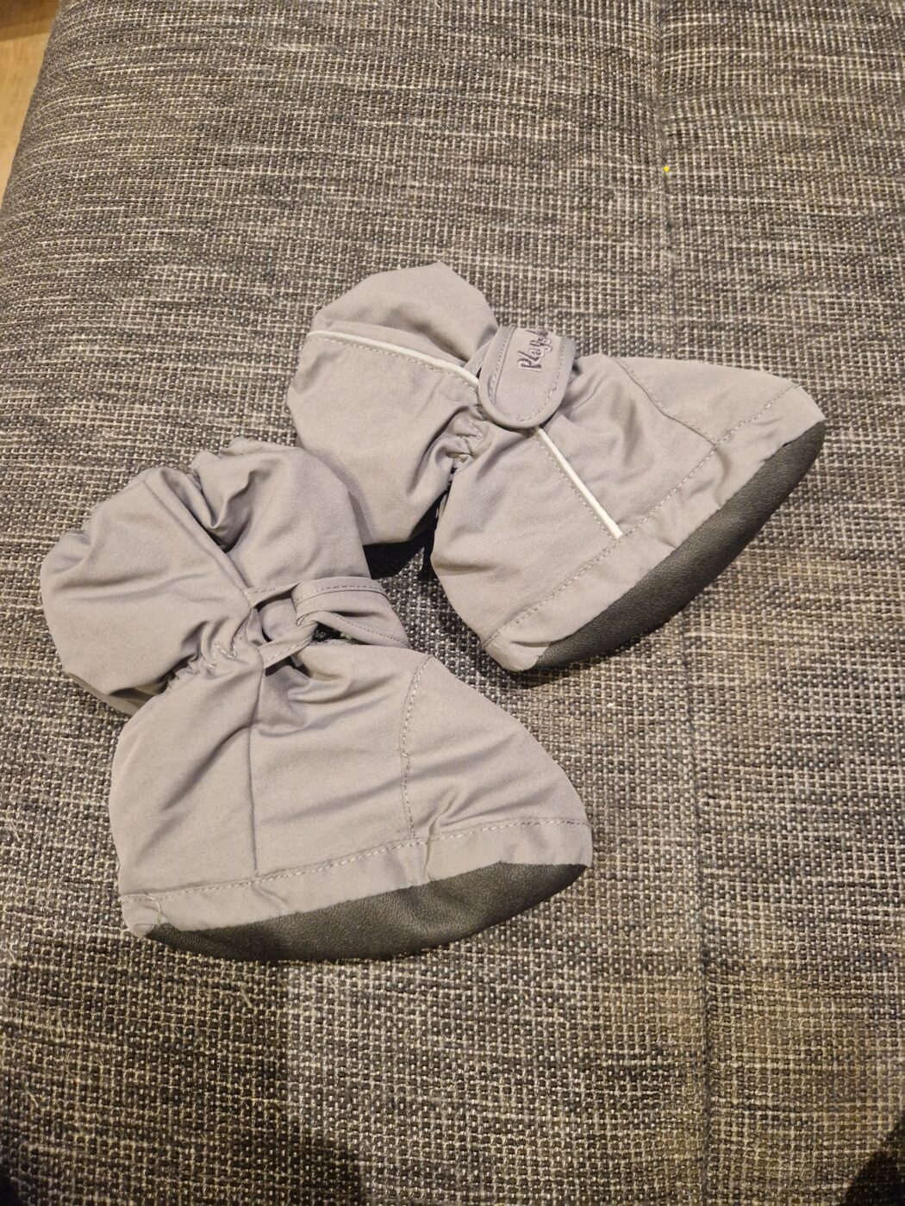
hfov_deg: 58.9
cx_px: 452
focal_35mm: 23
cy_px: 603
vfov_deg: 73.9
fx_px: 802
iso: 125
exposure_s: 1/100
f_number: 1.8
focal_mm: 5.4
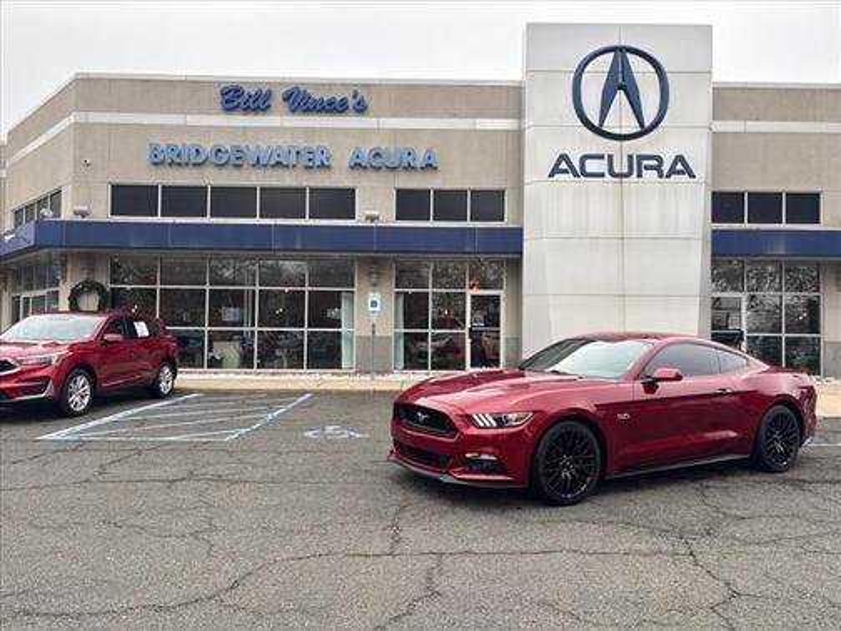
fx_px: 632
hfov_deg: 67.3
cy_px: 316
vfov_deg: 53.1
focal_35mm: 26
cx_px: 420
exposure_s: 1/654
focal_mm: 5.96
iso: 64
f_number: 1.6
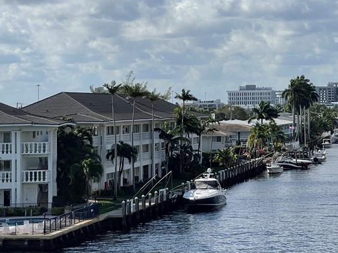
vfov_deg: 11.6
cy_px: 69
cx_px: 330
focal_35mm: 127
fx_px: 1240
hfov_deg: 15.3
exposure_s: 1/2874
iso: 20
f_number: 2.2
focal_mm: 7.5
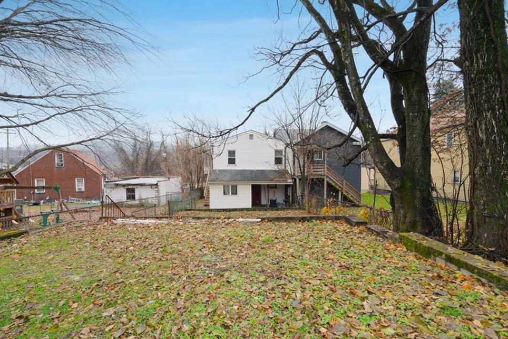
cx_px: 252
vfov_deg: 70.4
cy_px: 173
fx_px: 240
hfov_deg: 93.3
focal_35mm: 17
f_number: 8
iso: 400
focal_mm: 16
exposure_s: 1/45
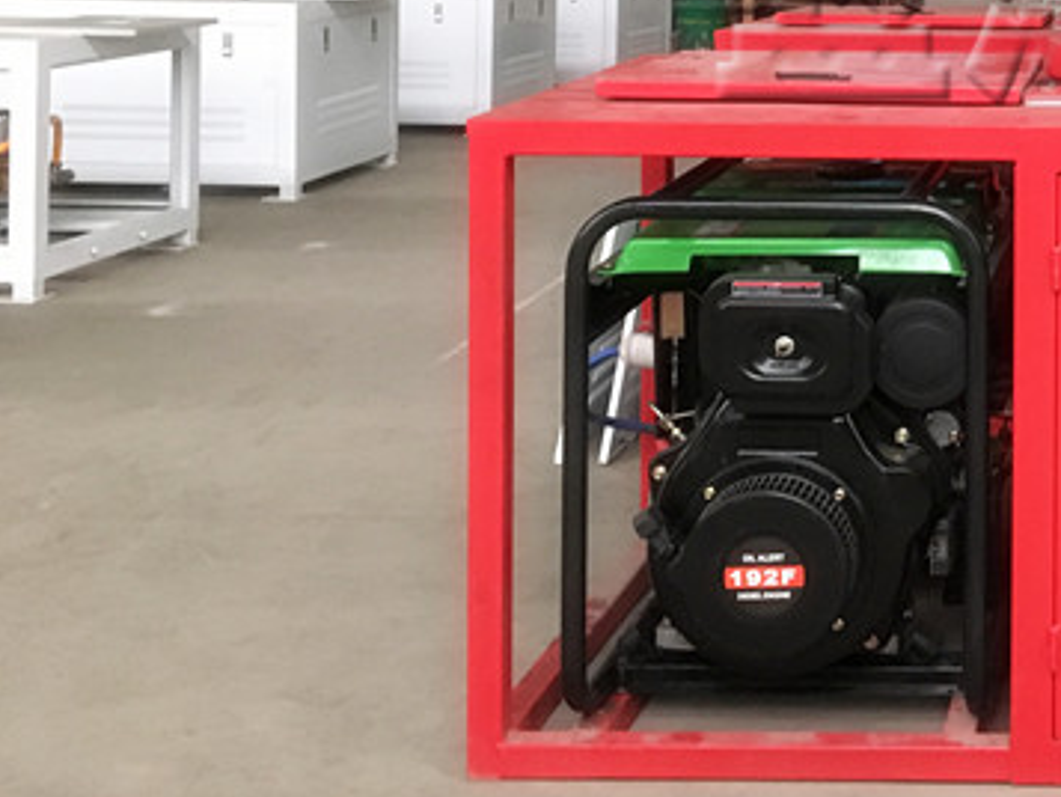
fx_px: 1993
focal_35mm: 65
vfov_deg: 21.5
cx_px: 1186
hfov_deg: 27.2
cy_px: -59
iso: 250
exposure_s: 1/17
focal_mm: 4.15
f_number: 2.2
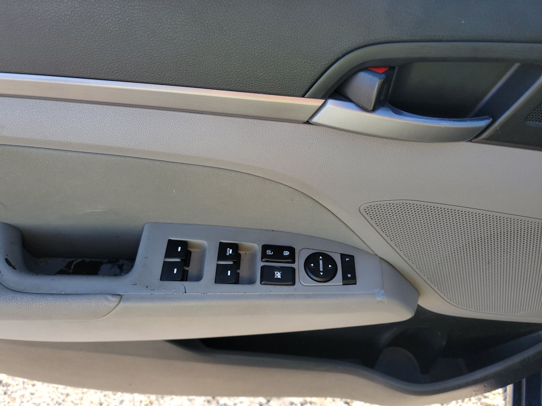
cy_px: 211
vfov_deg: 54.9
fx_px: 391
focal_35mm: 25
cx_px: 261
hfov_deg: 69.4
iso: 57
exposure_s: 1/119
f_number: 1.8
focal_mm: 6.7
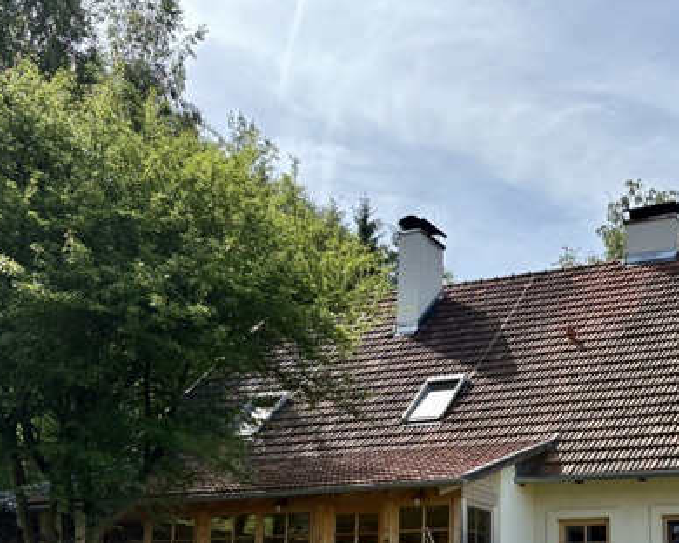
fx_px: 1045
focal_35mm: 52
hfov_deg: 35.1
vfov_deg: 28.5
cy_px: 435
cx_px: 517
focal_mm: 5.96
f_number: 1.6
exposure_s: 1/3623
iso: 50
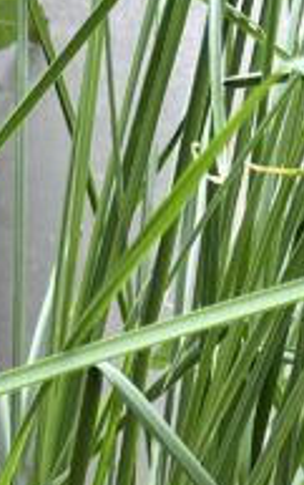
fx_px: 1786
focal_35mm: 135
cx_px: -35
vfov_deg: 12.6
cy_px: 1106
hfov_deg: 9.6
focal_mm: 6.86
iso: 80
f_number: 1.78
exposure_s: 1/694
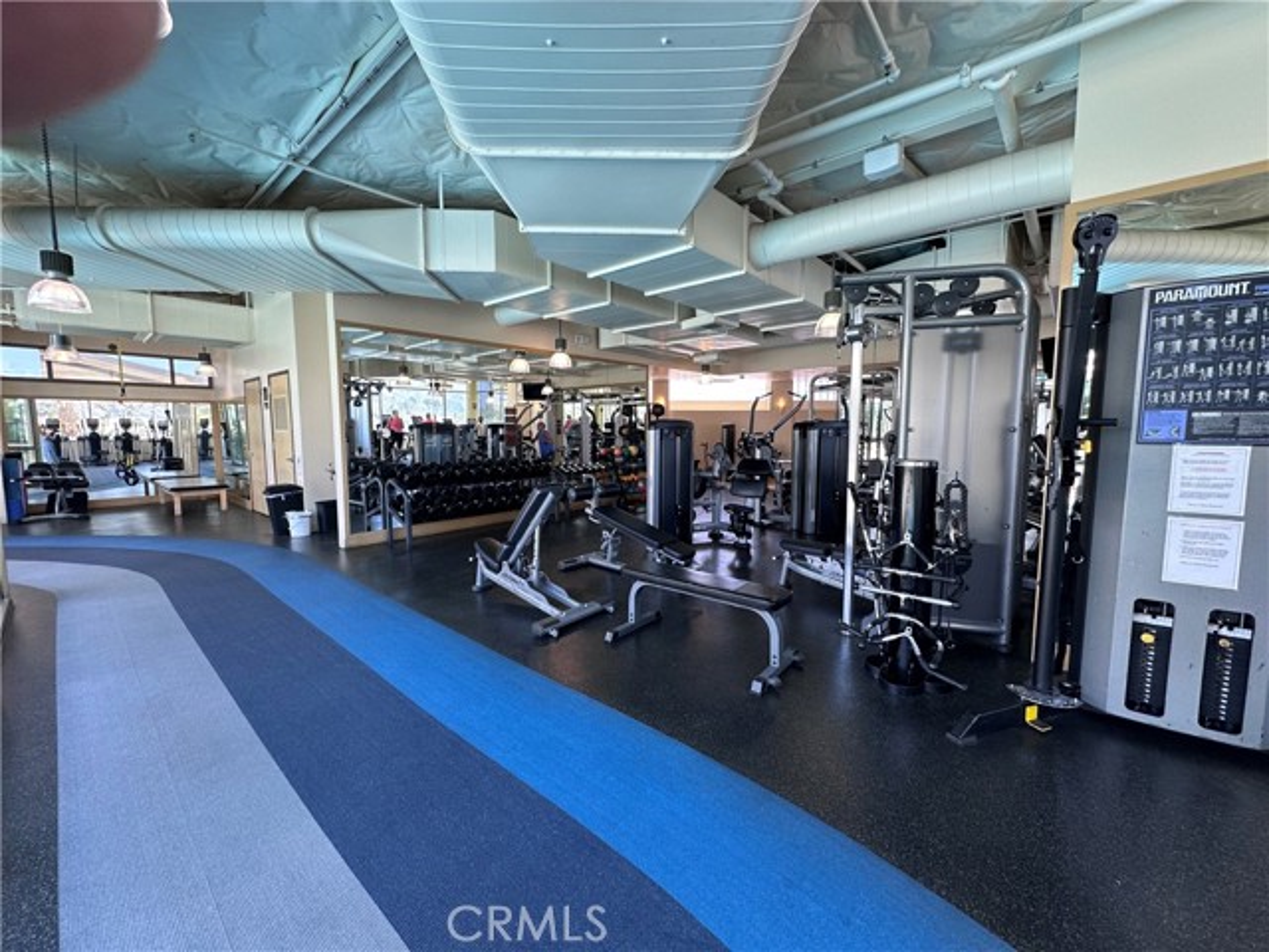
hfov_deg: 102.1
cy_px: 476
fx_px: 513
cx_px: 634
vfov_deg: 85.7
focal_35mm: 14
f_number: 2.2
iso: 80
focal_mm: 2.22
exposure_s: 1/99
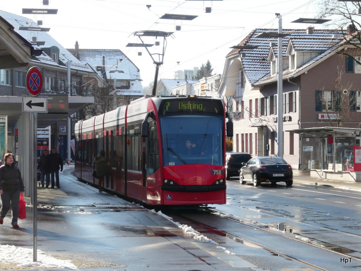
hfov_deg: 22.0
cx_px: 180
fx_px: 928
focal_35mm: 89
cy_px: 136
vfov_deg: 16.6
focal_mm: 14.7
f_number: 5.6
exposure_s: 1/250
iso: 100
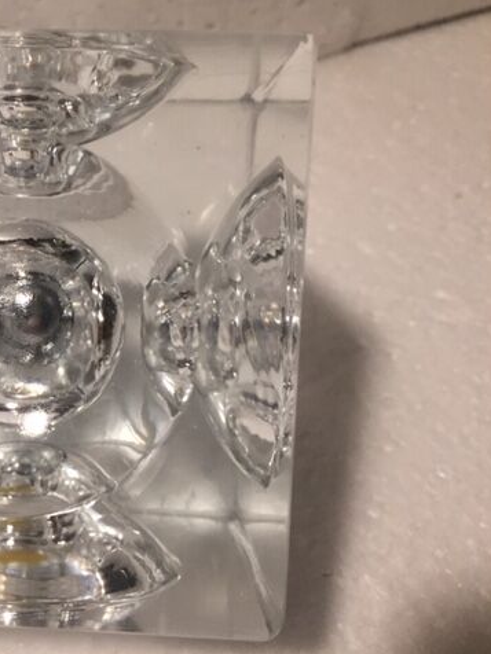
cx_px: 58
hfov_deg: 34.9
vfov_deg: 47.9
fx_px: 738
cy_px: 327
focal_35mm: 39
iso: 64
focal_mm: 4.15
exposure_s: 1/33
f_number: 2.2
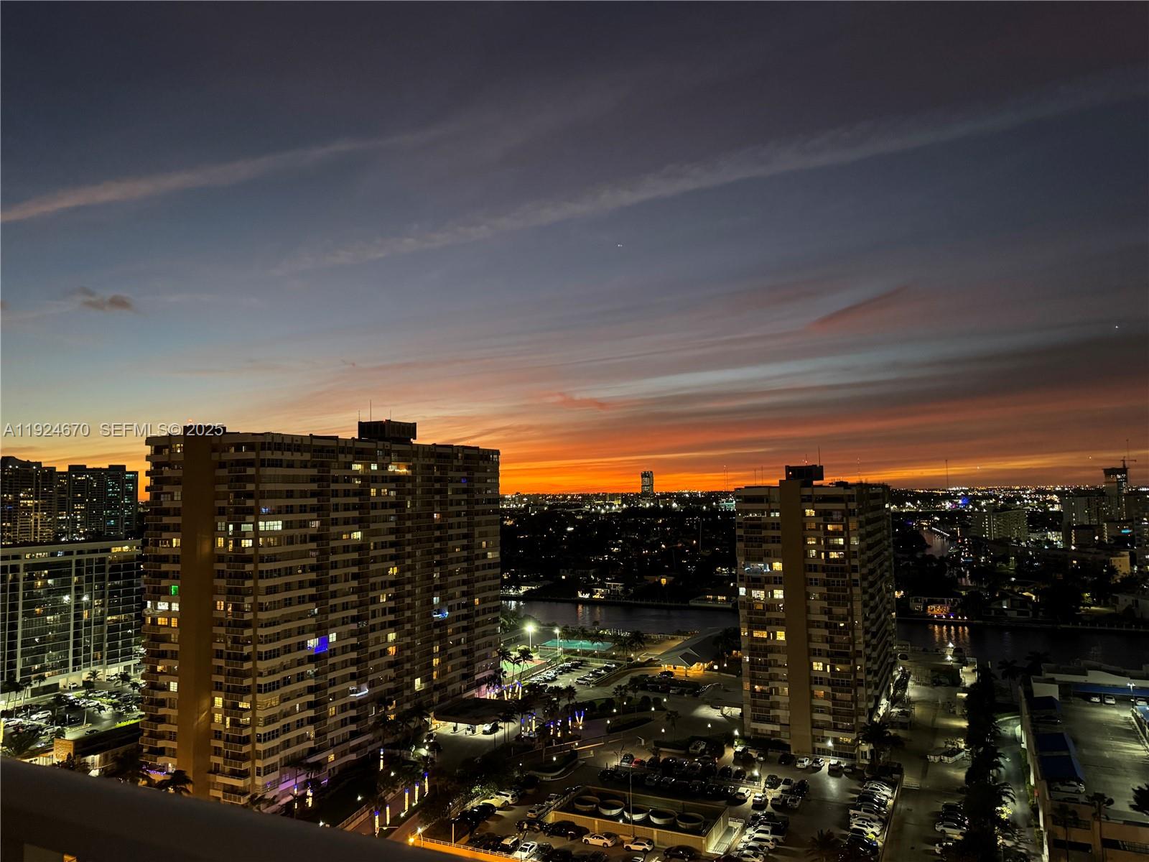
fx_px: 797
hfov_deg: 71.6
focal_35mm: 24
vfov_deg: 56.8
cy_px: 431
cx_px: 574
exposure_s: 1/30
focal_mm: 6.76
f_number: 1.78
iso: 1000
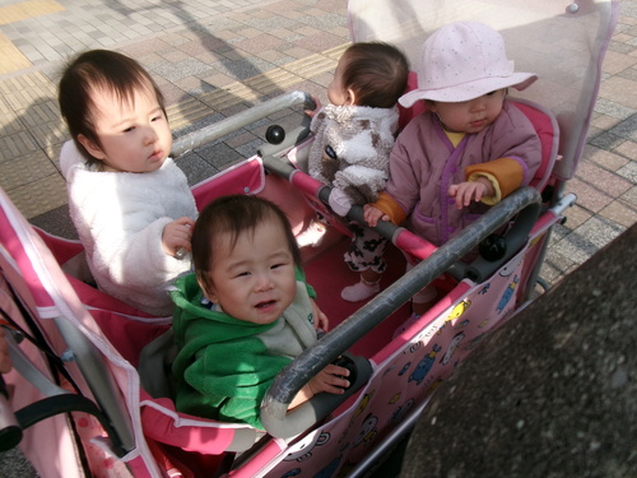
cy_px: 239
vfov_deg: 49.7
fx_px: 515
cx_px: 318
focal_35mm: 28
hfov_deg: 63.4
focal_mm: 5.1
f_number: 3.9
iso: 100
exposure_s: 1/450
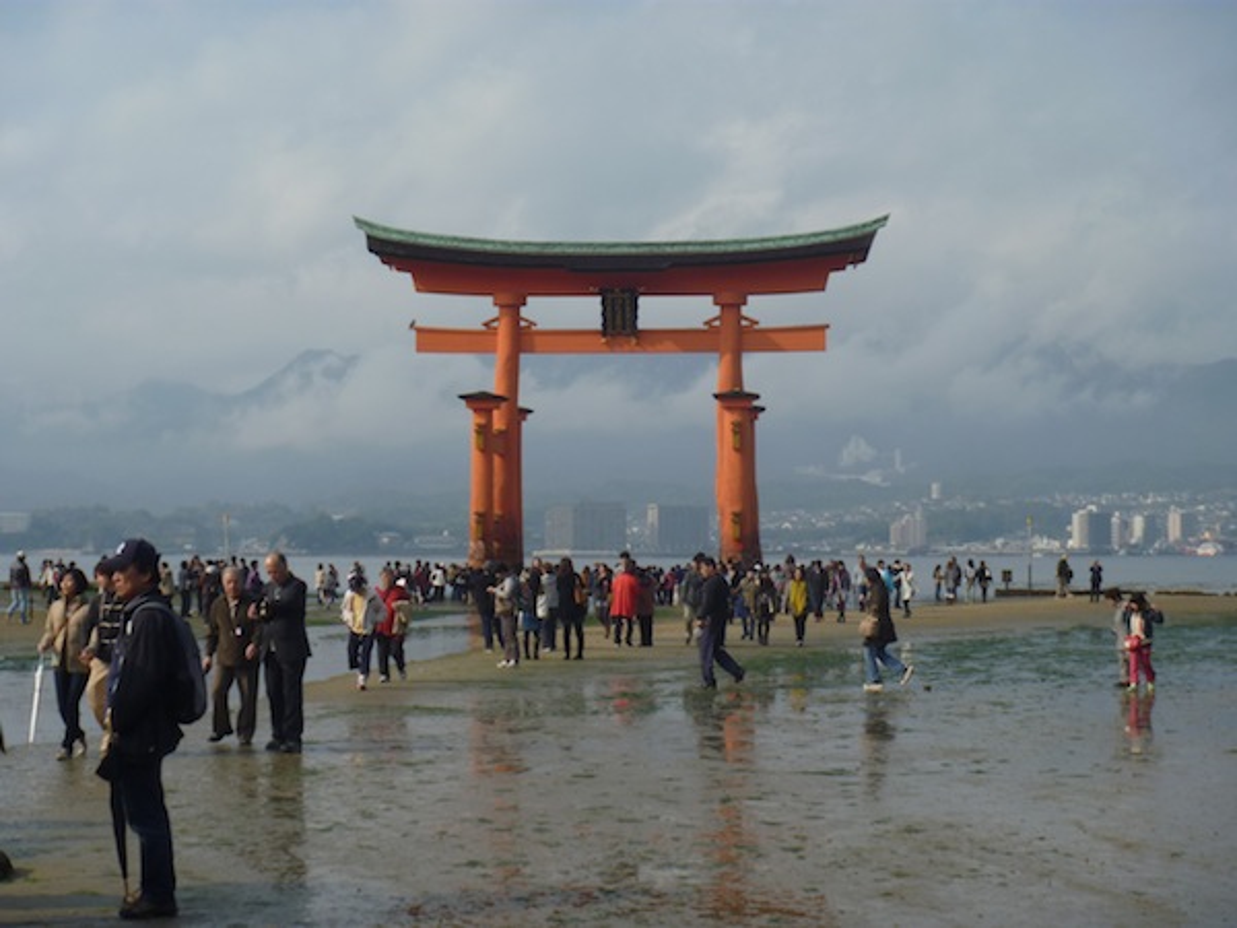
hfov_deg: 29.4
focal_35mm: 66
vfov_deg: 22.3
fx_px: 2359
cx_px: 618
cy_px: 464
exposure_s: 1/320
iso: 80
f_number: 6.3
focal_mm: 11.8
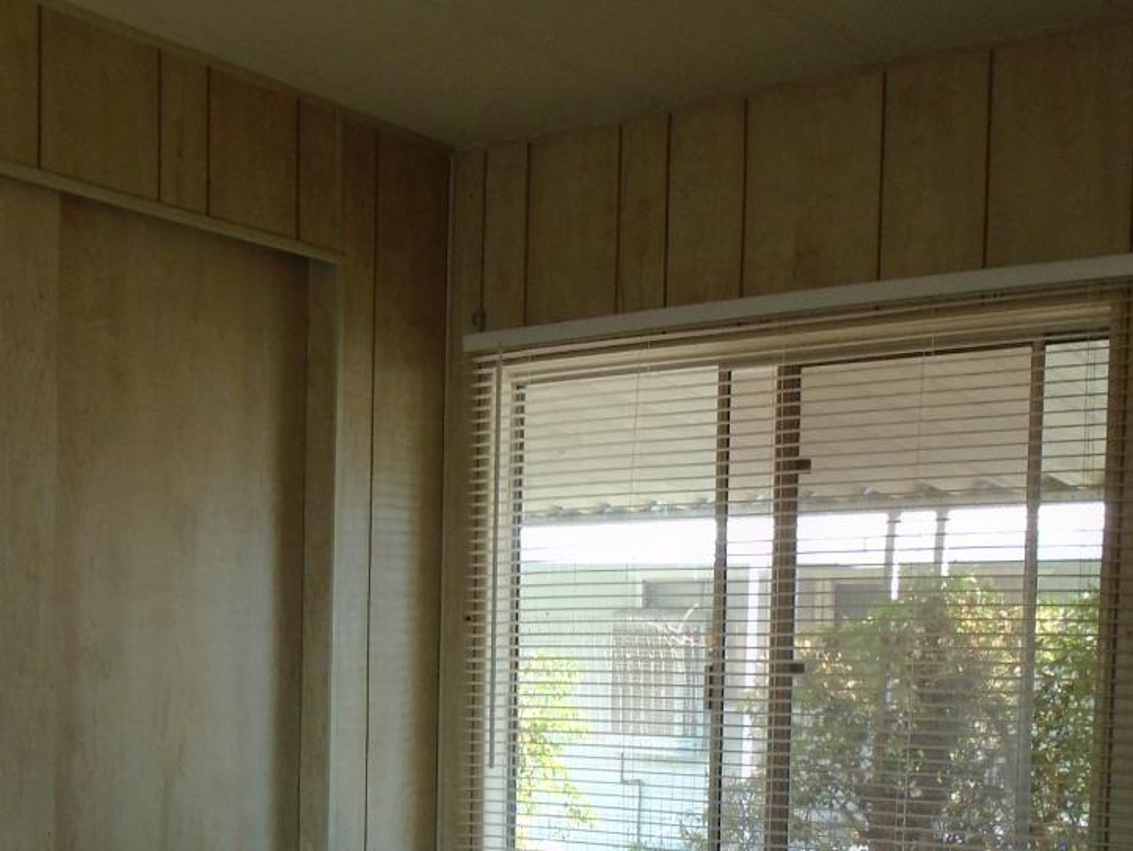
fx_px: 1768
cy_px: 805
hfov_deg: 35.5
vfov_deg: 26.0
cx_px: 549
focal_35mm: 54
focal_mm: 4.6
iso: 100
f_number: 3.2
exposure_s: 1/60
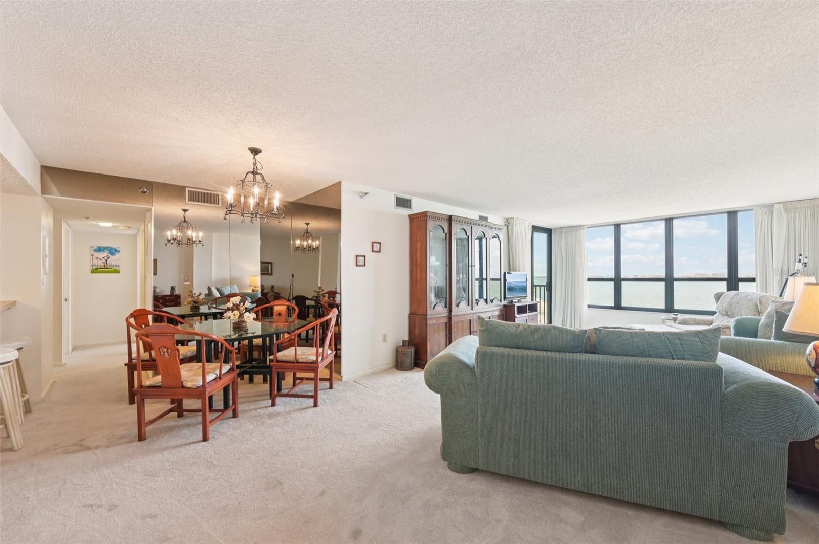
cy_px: 272
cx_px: 410
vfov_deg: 81.1
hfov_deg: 104.3
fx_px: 318
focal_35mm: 14
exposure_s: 1/13
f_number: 8
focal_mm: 14
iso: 400
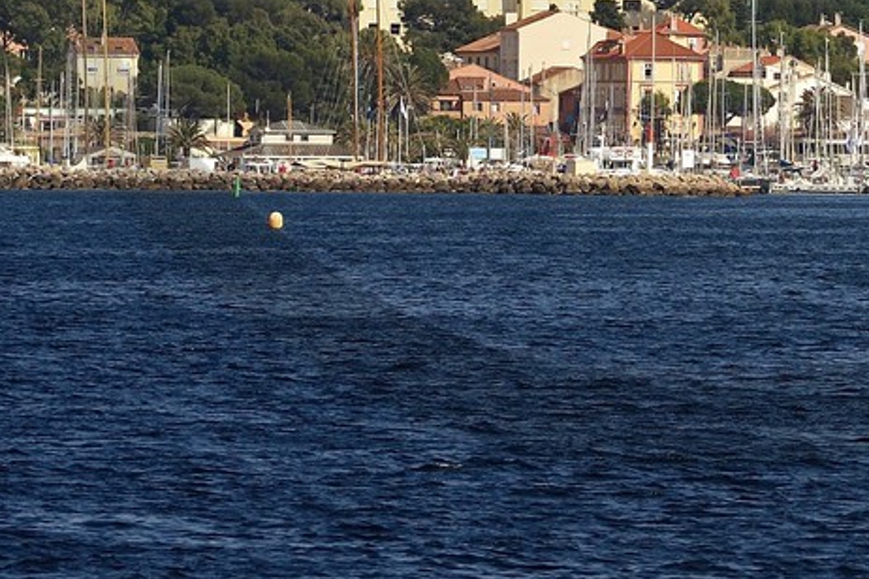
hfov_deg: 3.0
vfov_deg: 2.0
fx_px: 16703
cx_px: 705
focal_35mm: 692
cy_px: -312
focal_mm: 200
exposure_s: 1/800
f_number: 8
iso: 200
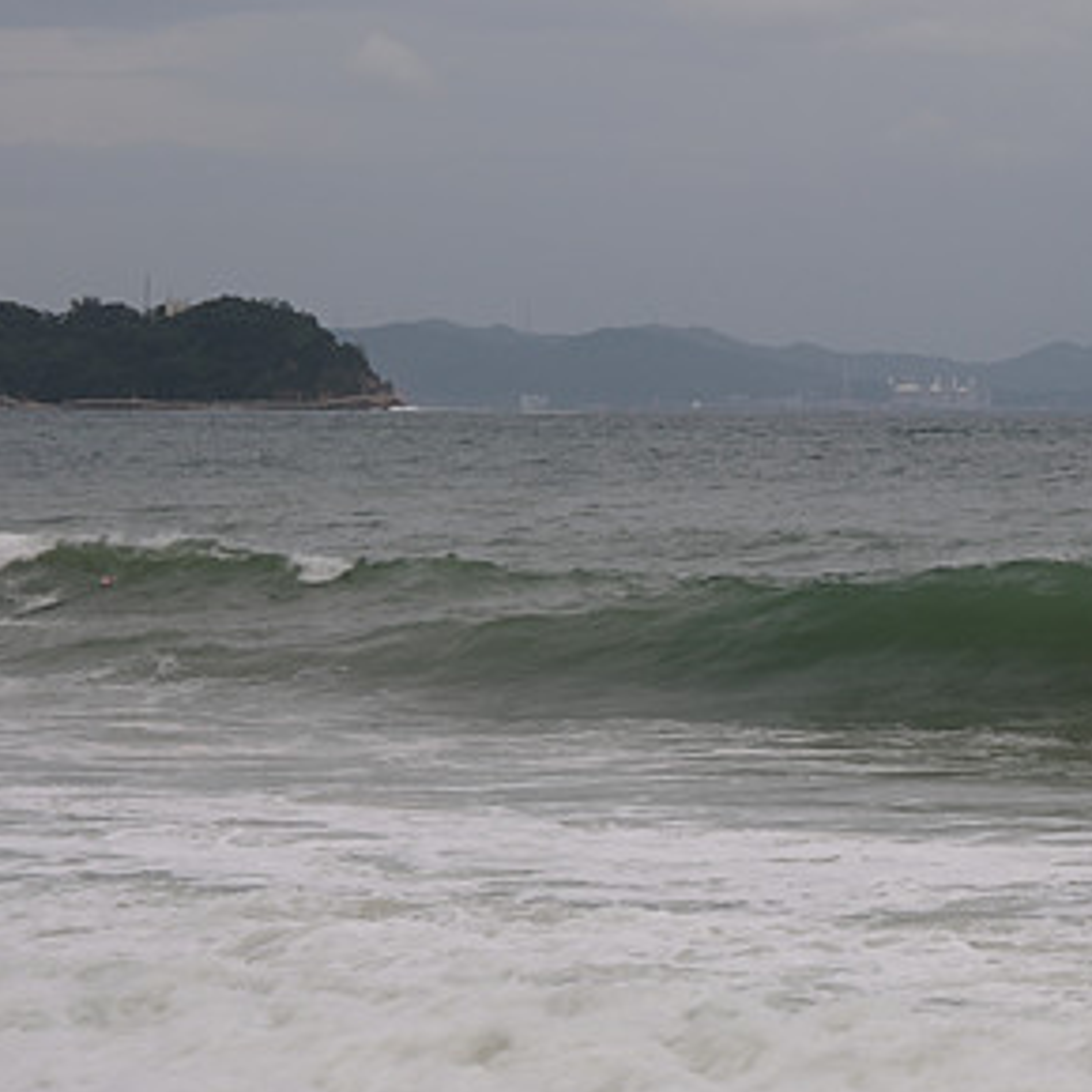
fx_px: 5603
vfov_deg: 11.1
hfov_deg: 10.8
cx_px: 1472
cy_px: 217
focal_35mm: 157
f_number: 5.6
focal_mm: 44.7
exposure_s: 1/30
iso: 125
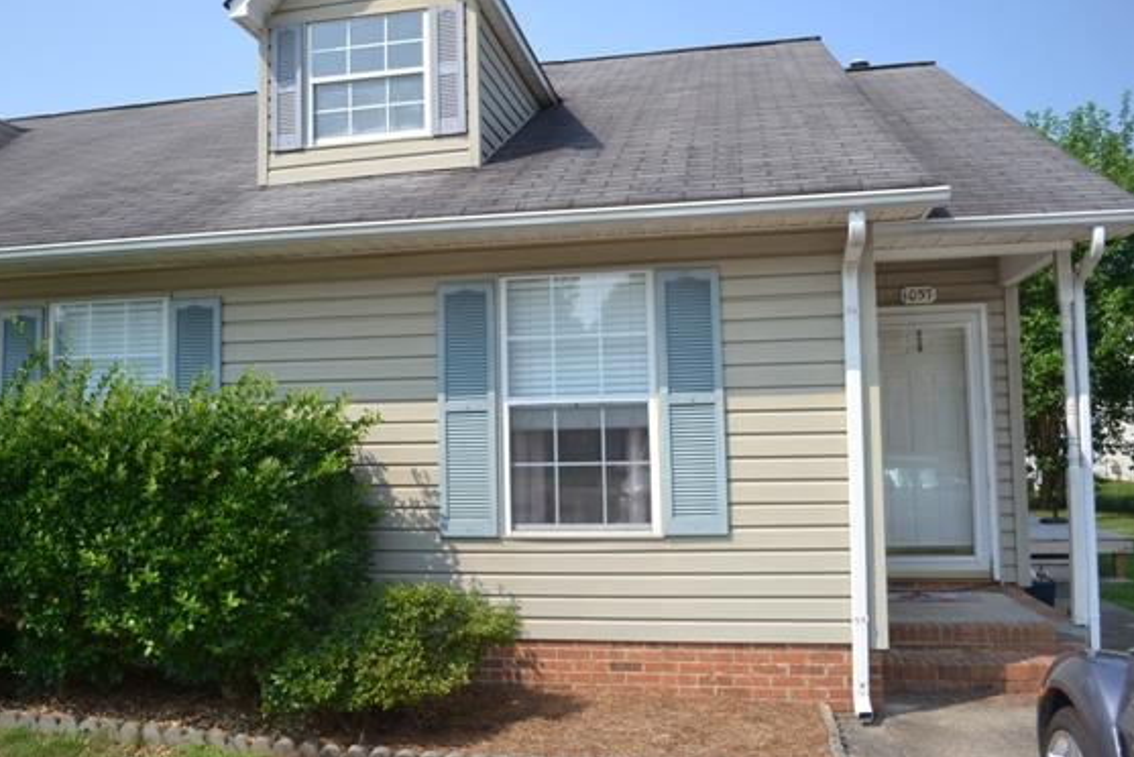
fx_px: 977
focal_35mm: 31
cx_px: 515
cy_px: 365
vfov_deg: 42.4
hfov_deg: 60.2
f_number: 3.5
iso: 100
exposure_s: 1/640
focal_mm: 18
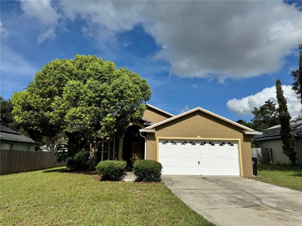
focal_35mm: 24
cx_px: 151
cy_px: 113
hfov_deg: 71.6
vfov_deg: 56.8
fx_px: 209
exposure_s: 1/7937
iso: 80
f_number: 1.78
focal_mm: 6.76
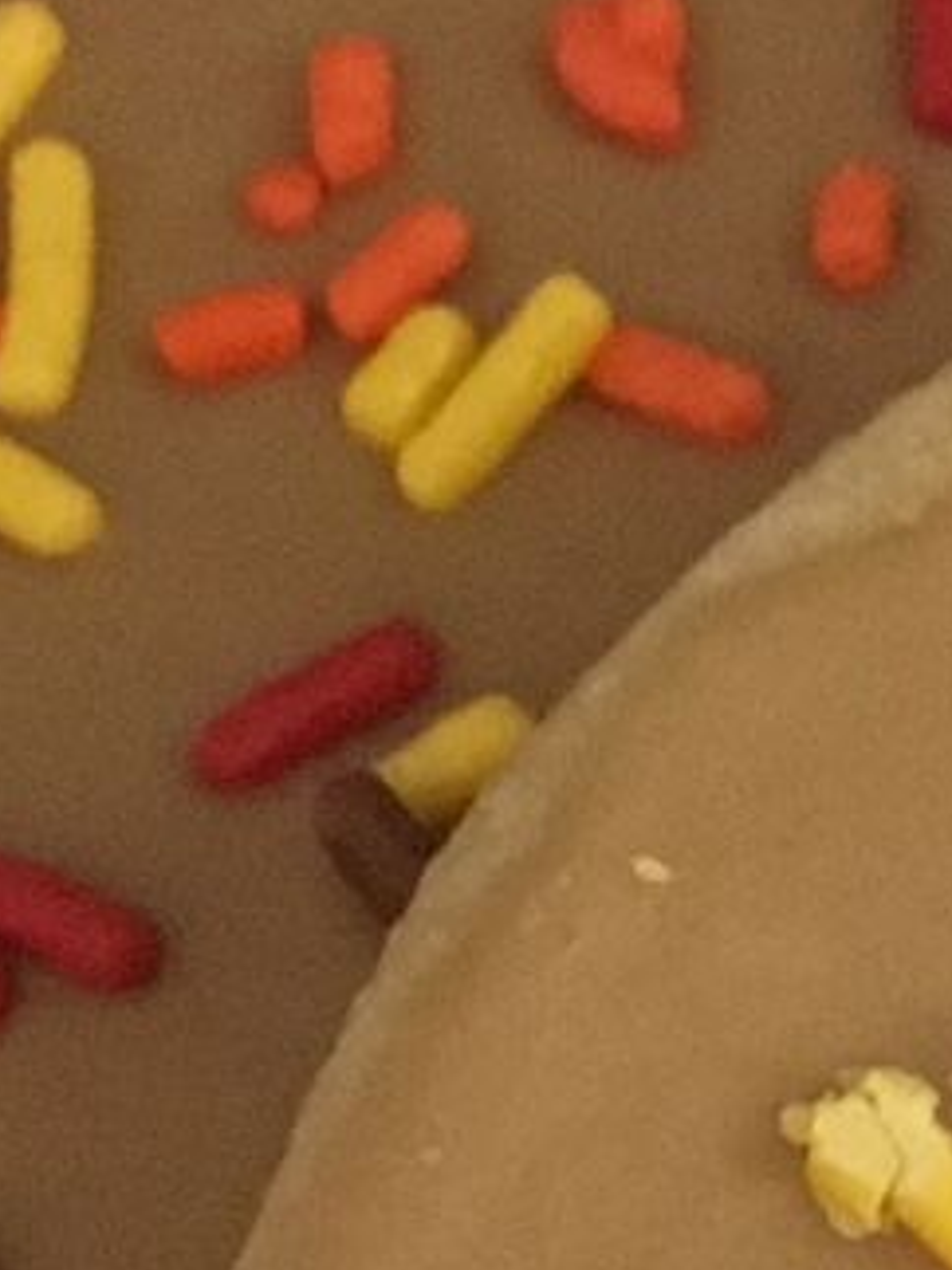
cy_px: 1427
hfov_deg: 7.9
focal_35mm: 181
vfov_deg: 10.8
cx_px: 1668
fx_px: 6641
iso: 250
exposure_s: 1/15
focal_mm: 4.15
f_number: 2.2
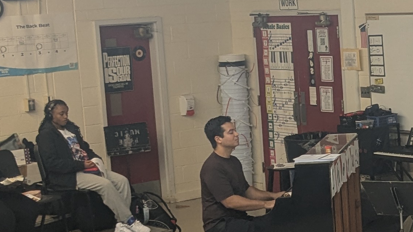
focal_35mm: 105
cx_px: 476
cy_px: 134
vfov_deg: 11.5
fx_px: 1150
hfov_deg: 19.4
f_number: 1.73
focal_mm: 4.38
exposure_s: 1/60
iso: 55
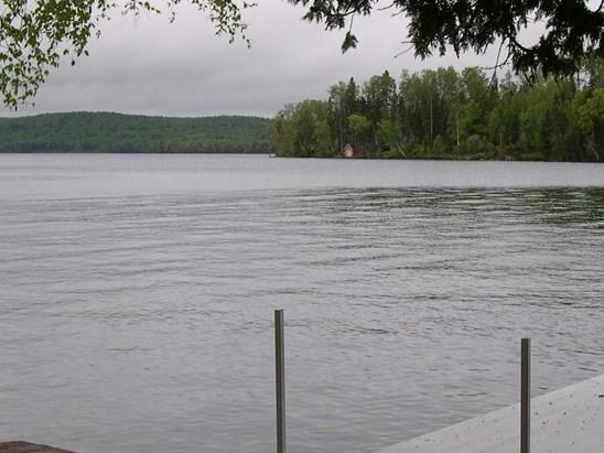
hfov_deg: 27.4
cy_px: 233
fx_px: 1239
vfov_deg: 20.7
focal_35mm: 71
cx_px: 336
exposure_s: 1/106
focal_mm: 8
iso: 100
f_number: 7.6
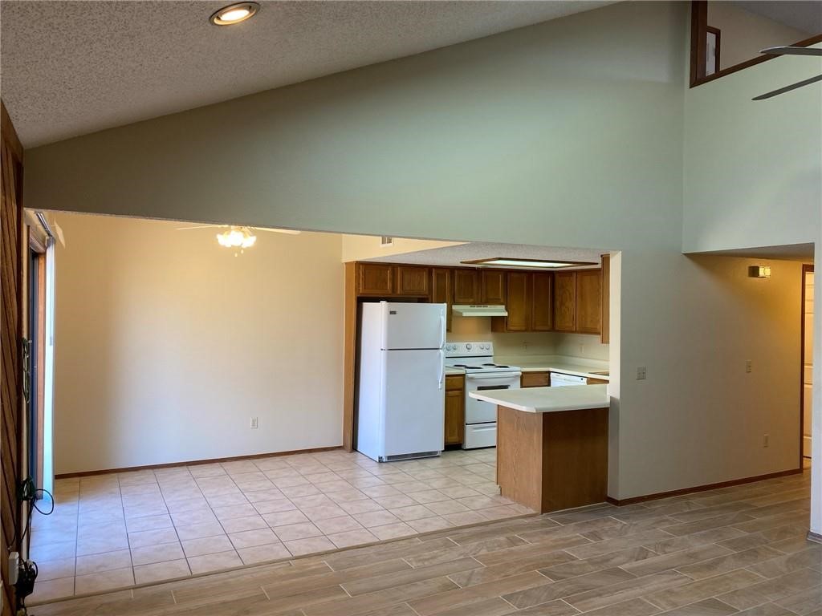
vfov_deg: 53.1
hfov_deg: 67.3
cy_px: 308
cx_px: 411
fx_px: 617
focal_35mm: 26
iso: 80
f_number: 1.8
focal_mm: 4.25
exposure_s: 1/60
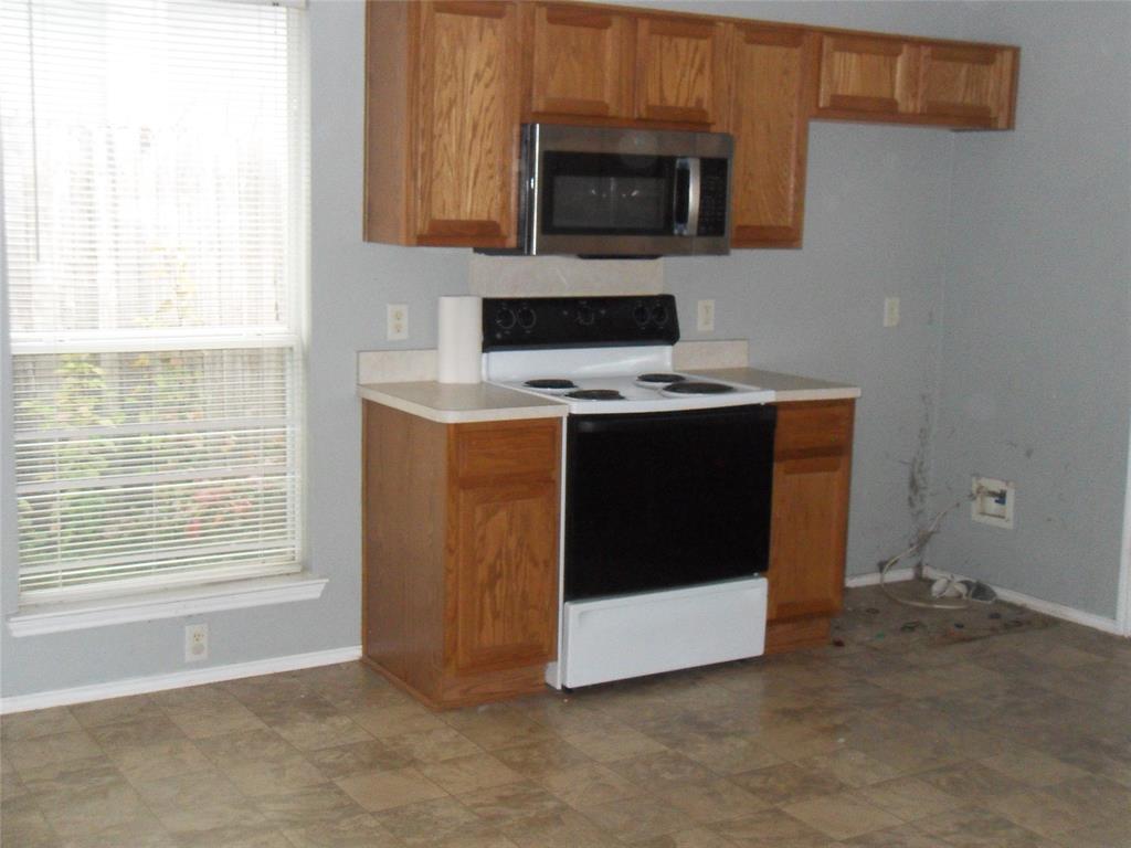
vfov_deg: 33.6
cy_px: 424
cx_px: 566
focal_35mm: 43
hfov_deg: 43.9
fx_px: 1405
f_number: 3.9
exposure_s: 1/45
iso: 480
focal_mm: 7.9
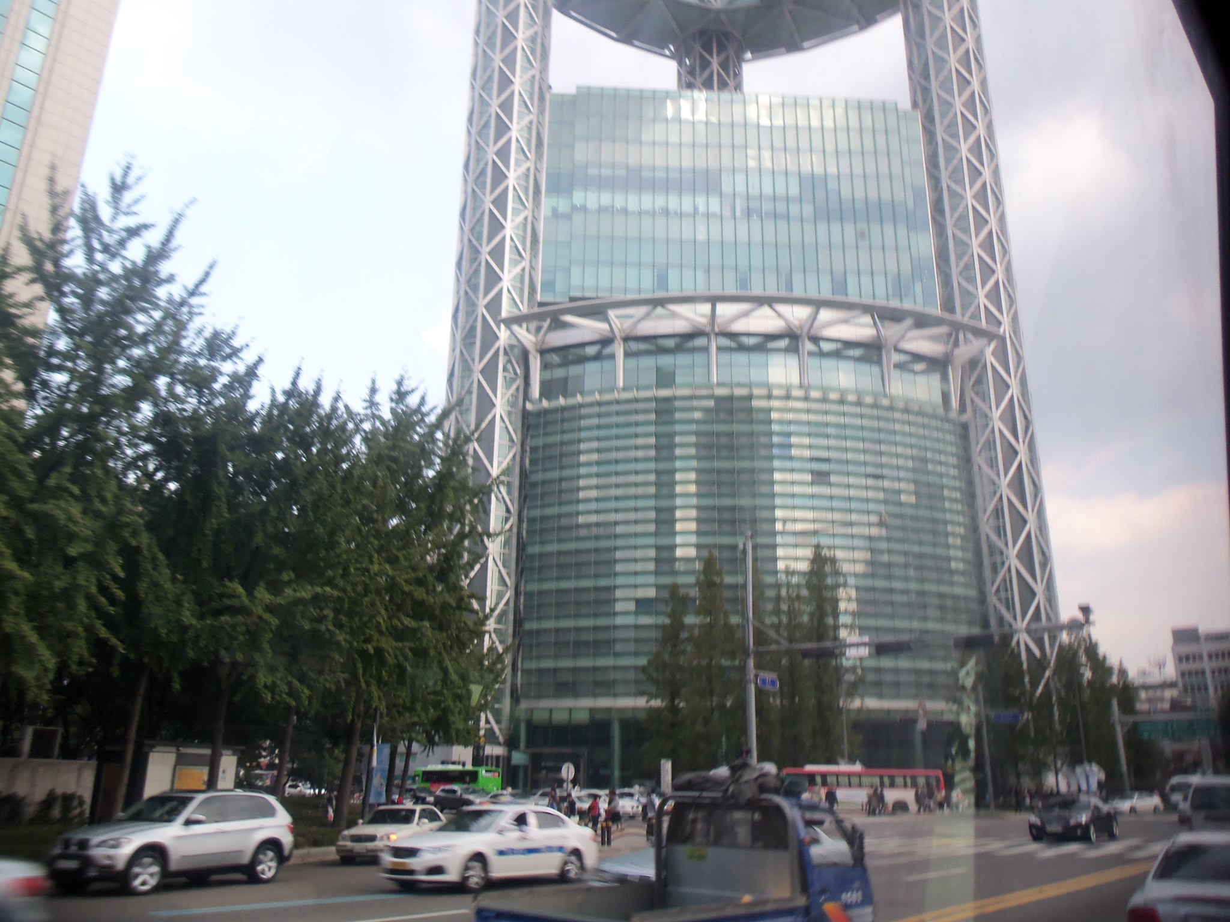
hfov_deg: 61.7
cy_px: 461
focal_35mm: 29
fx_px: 1030
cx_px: 615
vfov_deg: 48.2
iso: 80
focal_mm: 5.2
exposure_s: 1/60
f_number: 3.4
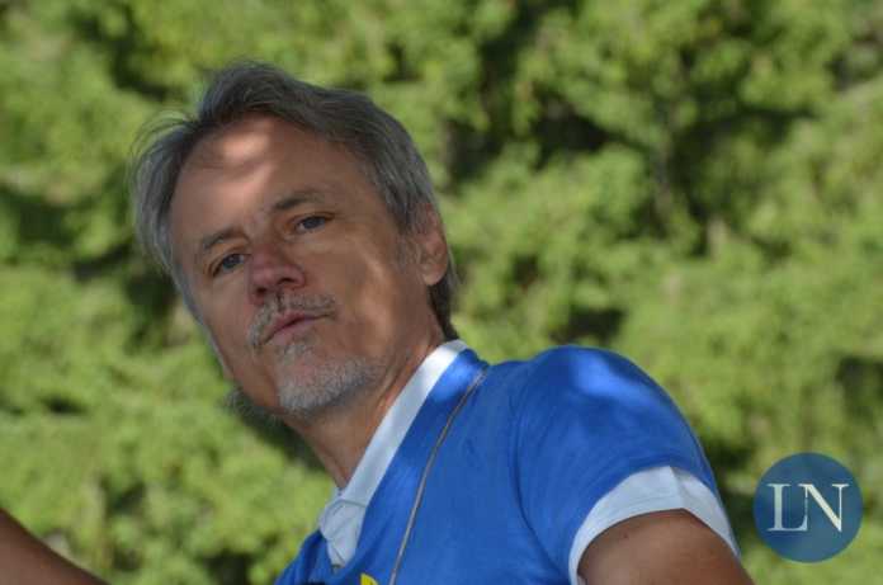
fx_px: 7343
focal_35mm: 300
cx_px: 442
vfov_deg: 4.6
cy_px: 292
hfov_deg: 6.9
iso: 640
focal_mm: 200
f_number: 13
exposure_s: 1/200
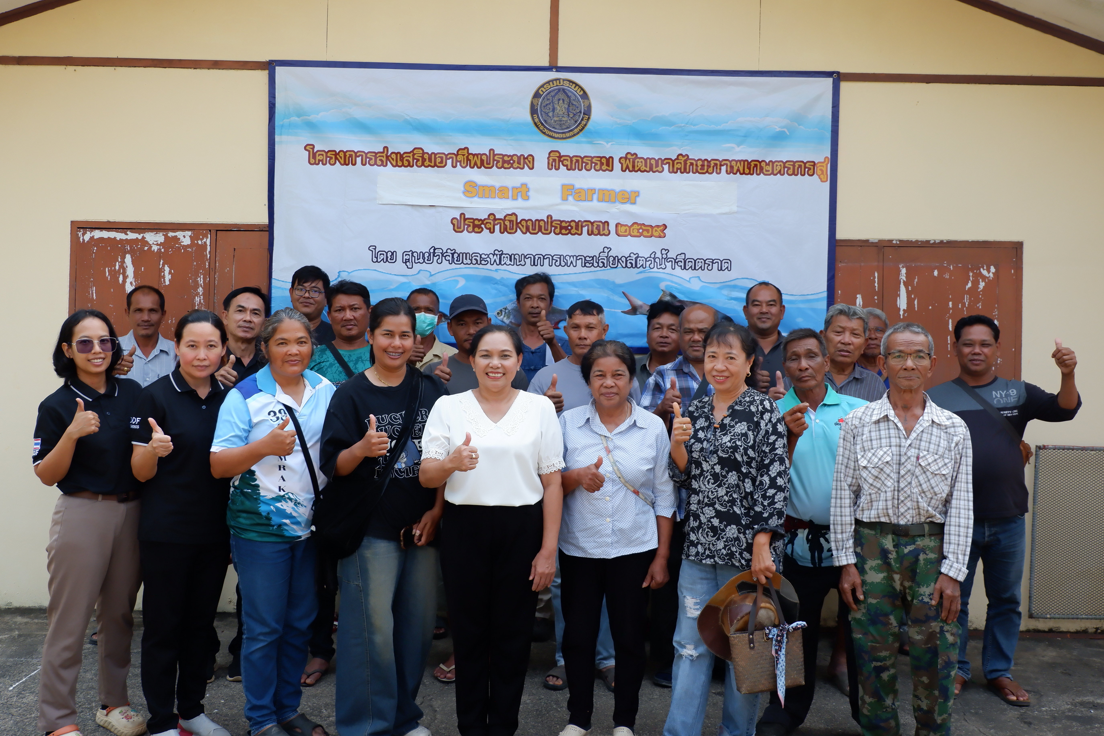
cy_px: 341
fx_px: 1073
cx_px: 532
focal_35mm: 35
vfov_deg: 37.8
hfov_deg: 54.4
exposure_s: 1/450
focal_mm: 21.1
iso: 400
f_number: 5
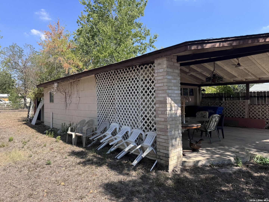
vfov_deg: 56.8
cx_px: 134
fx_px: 187
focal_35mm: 24
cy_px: 101
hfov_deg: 71.6
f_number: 1.78
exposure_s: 1/2041
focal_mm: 6.76
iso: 80
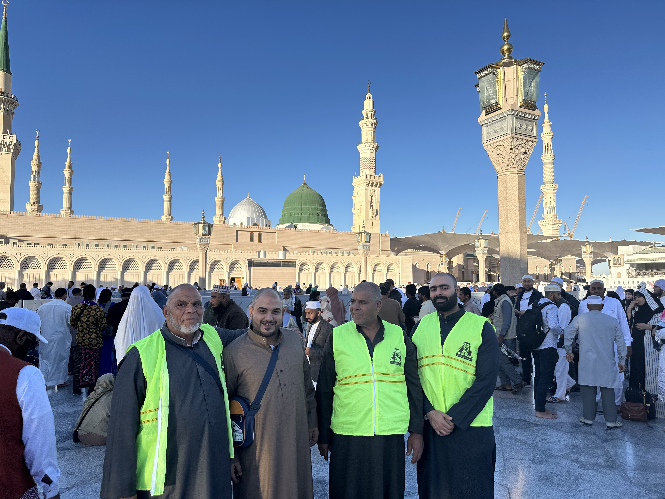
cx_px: 332
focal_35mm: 24
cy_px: 250
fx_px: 461
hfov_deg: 71.6
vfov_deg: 56.8
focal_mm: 6.86
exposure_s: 1/2967
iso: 80
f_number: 1.78
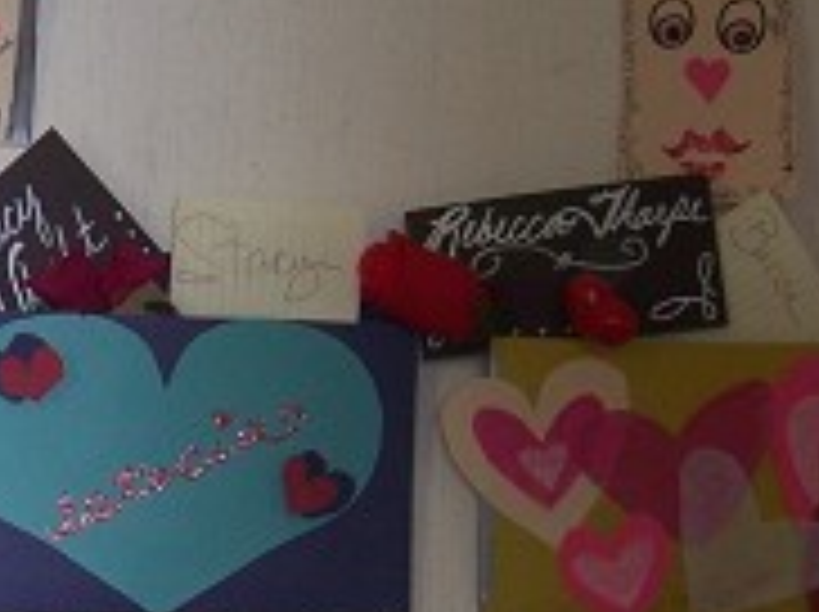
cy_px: 432
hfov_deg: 19.7
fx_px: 2245
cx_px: -94
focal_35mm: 95
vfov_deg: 15.5
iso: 80
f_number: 2.8
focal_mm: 6.2
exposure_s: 1/60
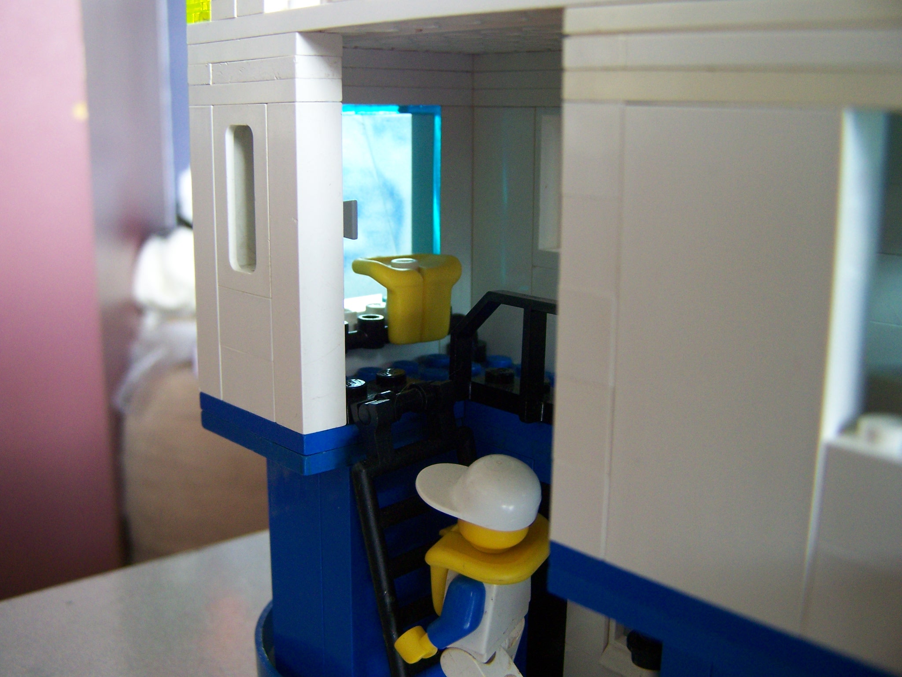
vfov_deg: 37.7
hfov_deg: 49.0
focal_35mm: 38
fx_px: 990
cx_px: 451
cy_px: 338
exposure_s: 1/30
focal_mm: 6.3
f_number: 2.8
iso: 160
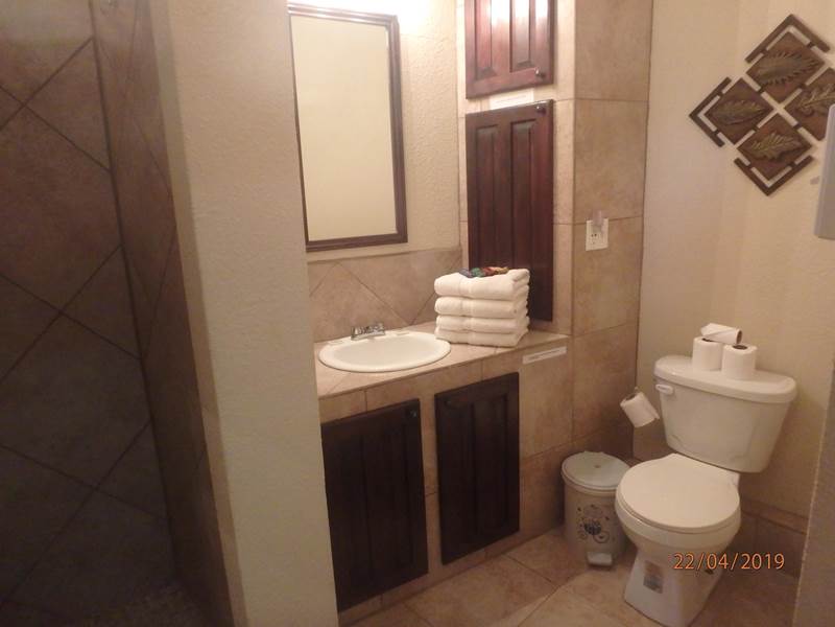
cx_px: 418
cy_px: 314
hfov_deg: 79.0
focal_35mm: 21
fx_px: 507
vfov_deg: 63.4
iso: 800
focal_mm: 3.7
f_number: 3.5
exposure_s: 1/30
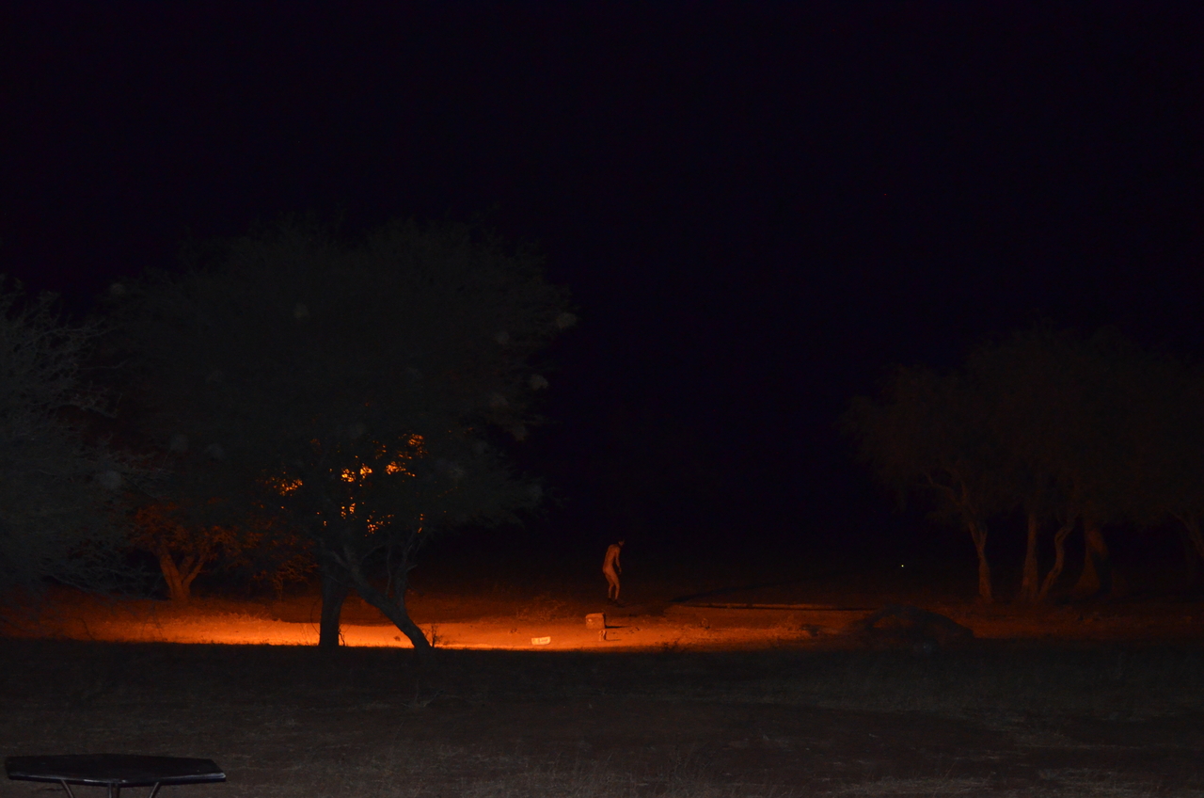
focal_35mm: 82
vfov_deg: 16.5
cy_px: 399
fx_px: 2754
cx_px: 602
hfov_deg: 24.7
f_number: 4.5
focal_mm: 55
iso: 3200
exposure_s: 1/60
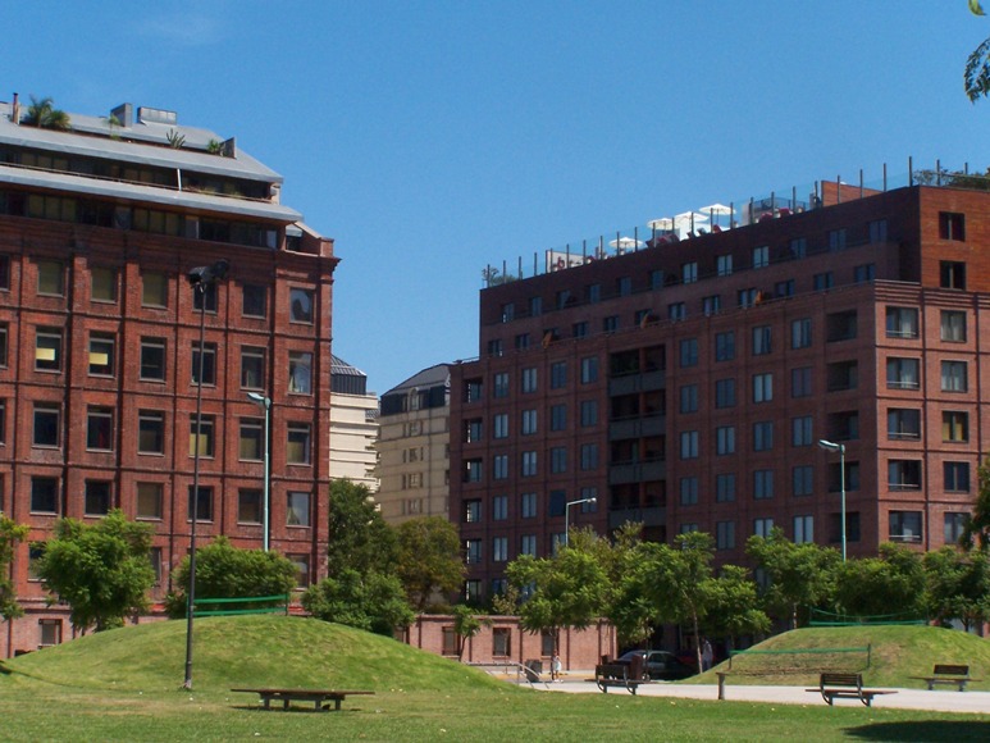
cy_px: 372
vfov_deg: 21.3
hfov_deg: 28.2
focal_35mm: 69
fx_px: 1974
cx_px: 495
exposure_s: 1/800
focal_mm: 11.5
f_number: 8
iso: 200
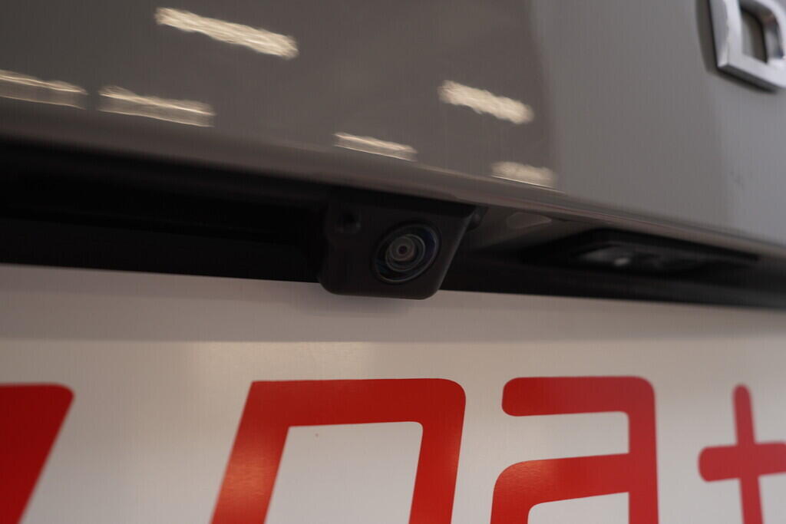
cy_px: 262
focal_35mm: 36
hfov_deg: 53.1
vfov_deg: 36.9
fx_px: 786
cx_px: 393
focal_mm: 24
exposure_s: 1/60
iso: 125
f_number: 3.5
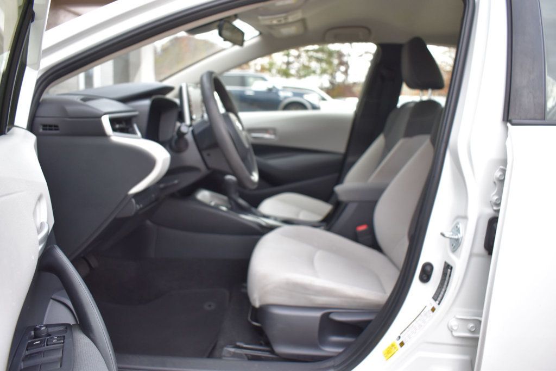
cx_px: 278
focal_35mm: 30
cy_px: 186
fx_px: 463
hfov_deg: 61.9
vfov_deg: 43.6
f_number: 4
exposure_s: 1/60
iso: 560
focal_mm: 20
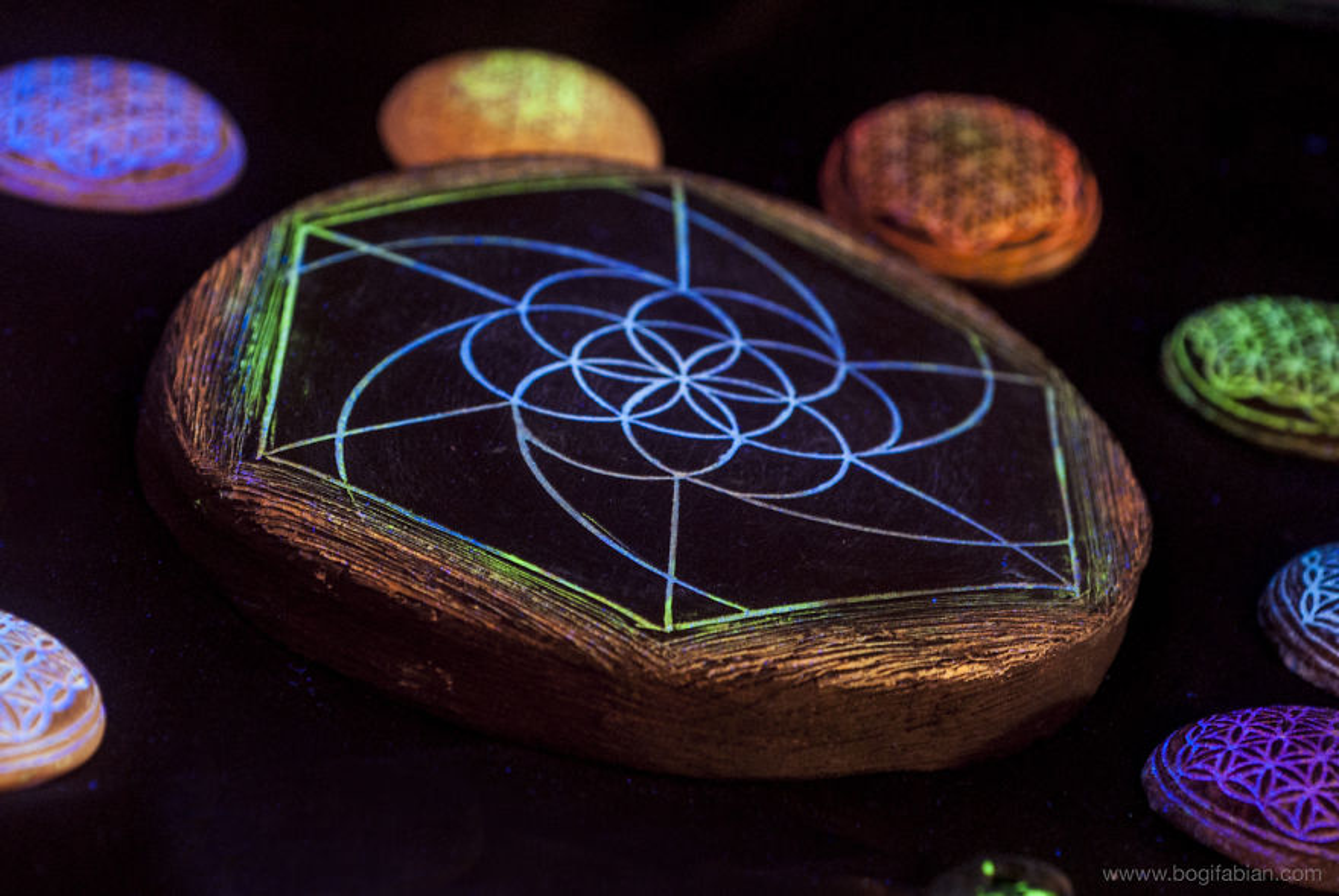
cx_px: 670
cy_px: 448
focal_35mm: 90
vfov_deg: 15.2
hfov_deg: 22.6
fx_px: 3351
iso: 200
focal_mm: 60
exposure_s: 1.3
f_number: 5
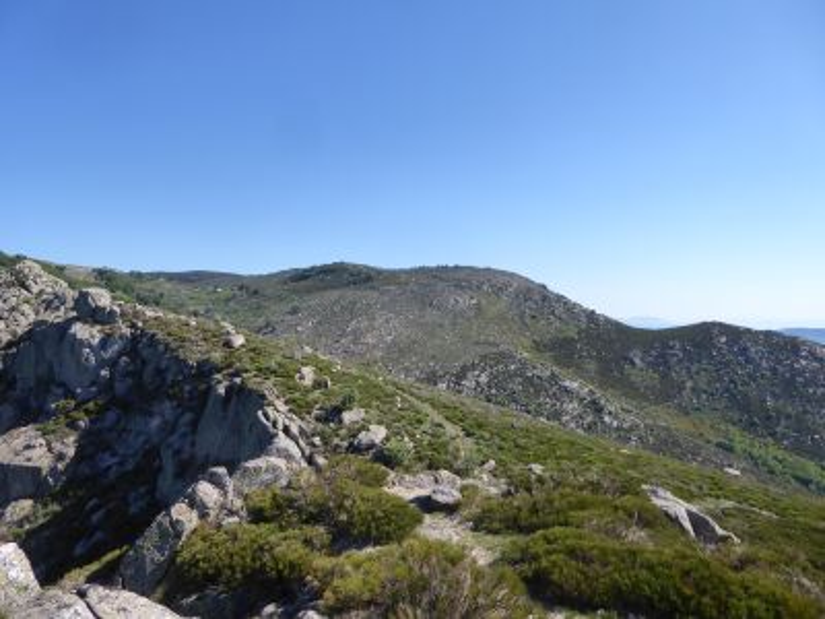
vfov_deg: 54.9
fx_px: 596
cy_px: 310
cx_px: 412
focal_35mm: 25
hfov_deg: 69.4
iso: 125
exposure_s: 1/800
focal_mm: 4.3
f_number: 3.3
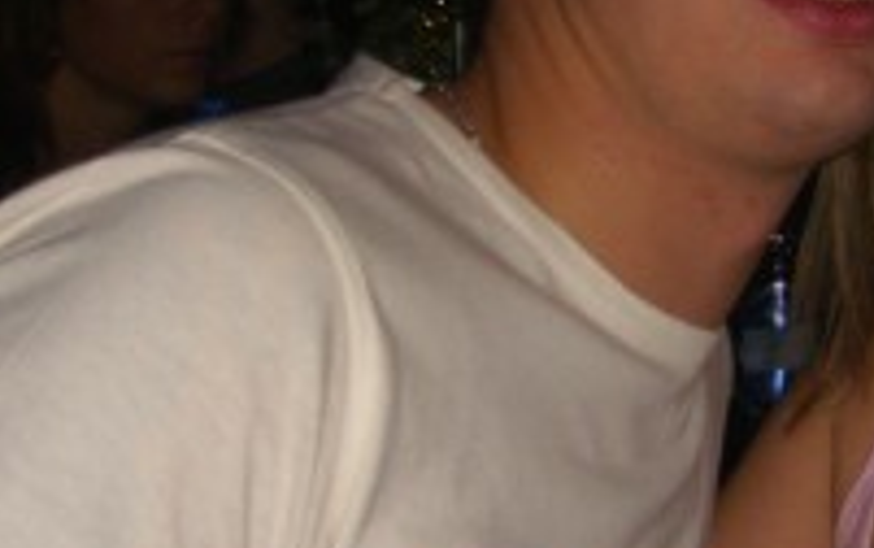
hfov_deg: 17.3
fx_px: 2861
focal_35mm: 120
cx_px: 604
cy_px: 270
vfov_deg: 10.9
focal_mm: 7.9
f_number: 2.8
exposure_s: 1/60
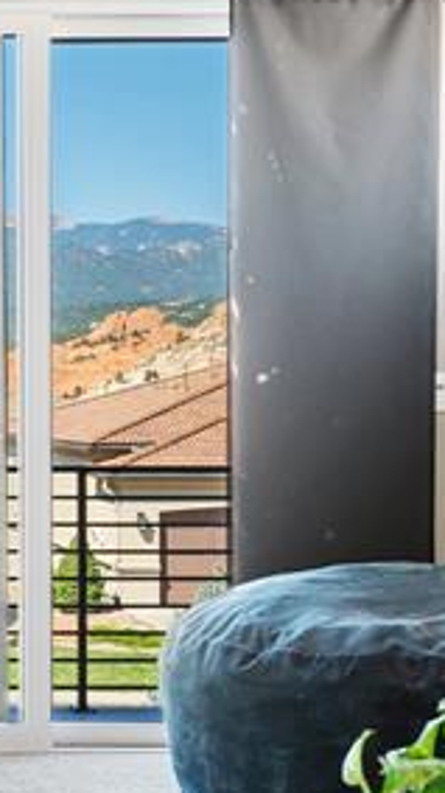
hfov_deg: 12.7
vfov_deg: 25.6
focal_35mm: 83
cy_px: 420
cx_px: -445
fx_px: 1743
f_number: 7.1
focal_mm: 35
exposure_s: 1/5
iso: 250
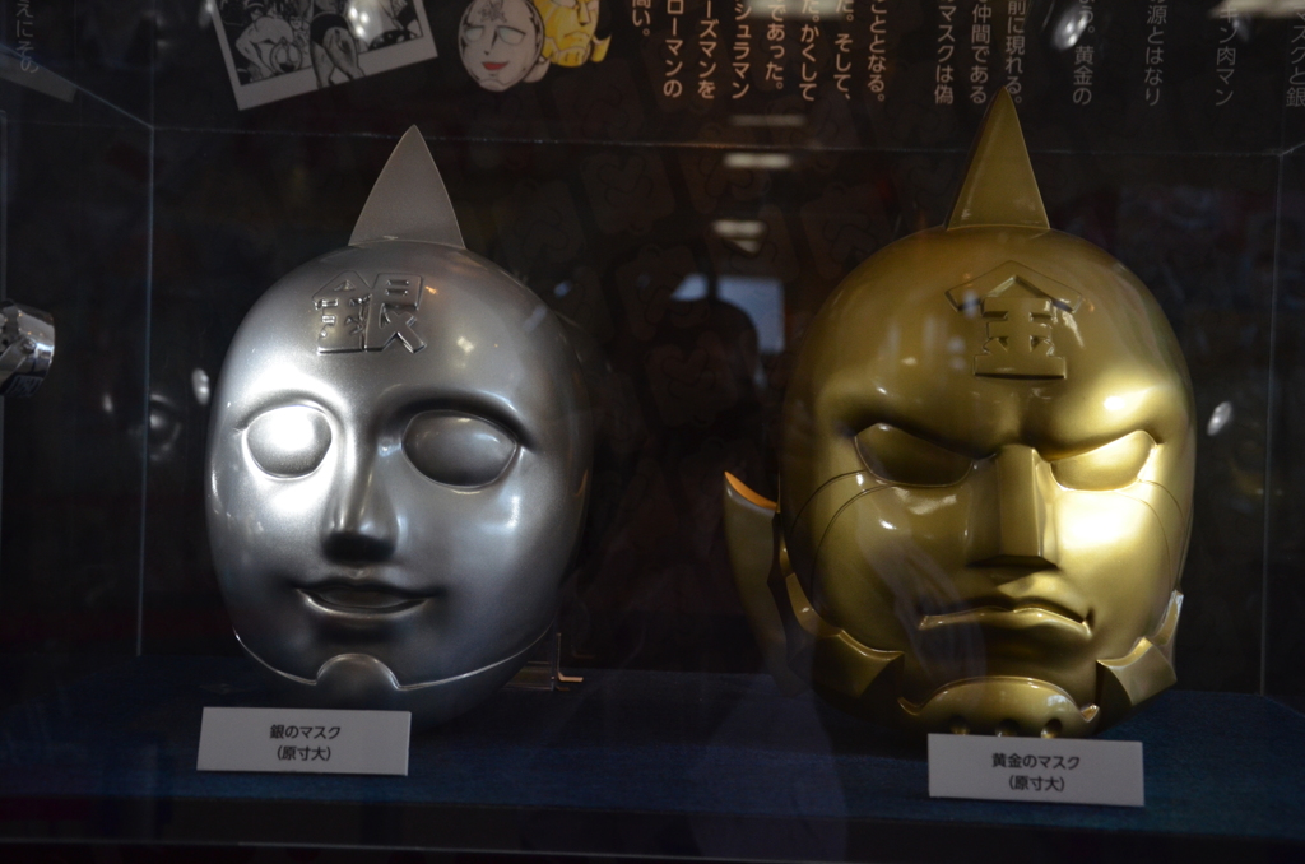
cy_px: 432
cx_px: 652
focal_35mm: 52
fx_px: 1899
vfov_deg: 25.6
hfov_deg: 37.9
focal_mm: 35
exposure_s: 1/320
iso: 800
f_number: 4.5
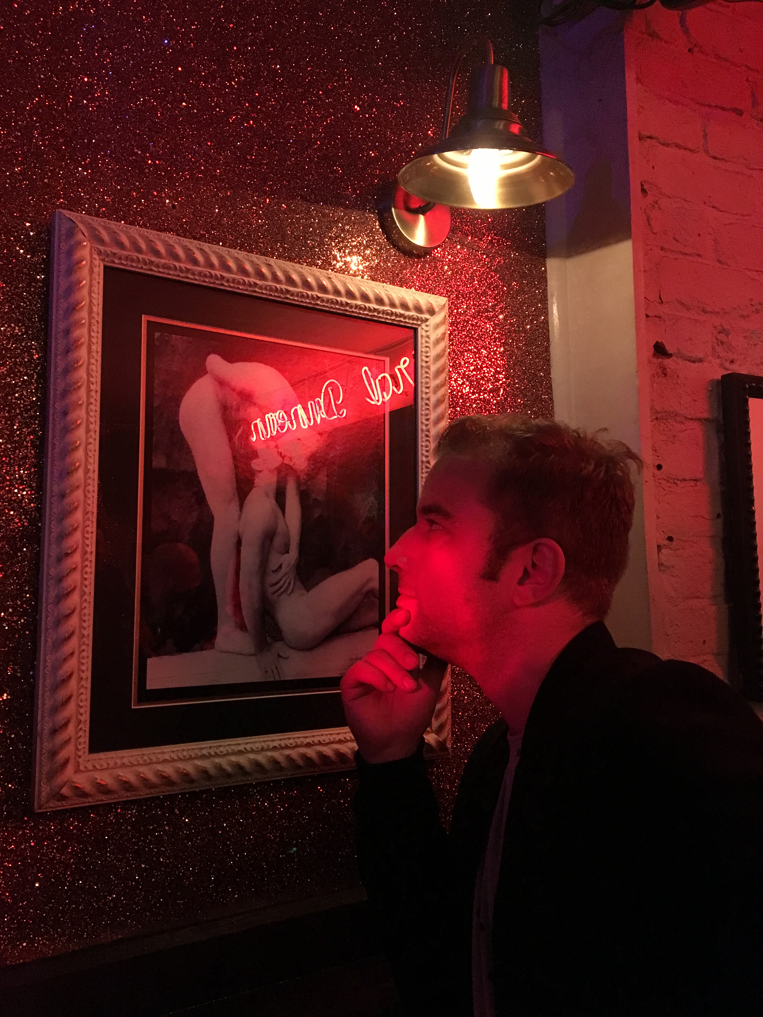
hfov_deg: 48.2
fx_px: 852
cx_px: 382
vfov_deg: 61.7
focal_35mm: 29
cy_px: 508
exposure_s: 1/17
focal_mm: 4.15
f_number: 2.2
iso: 320
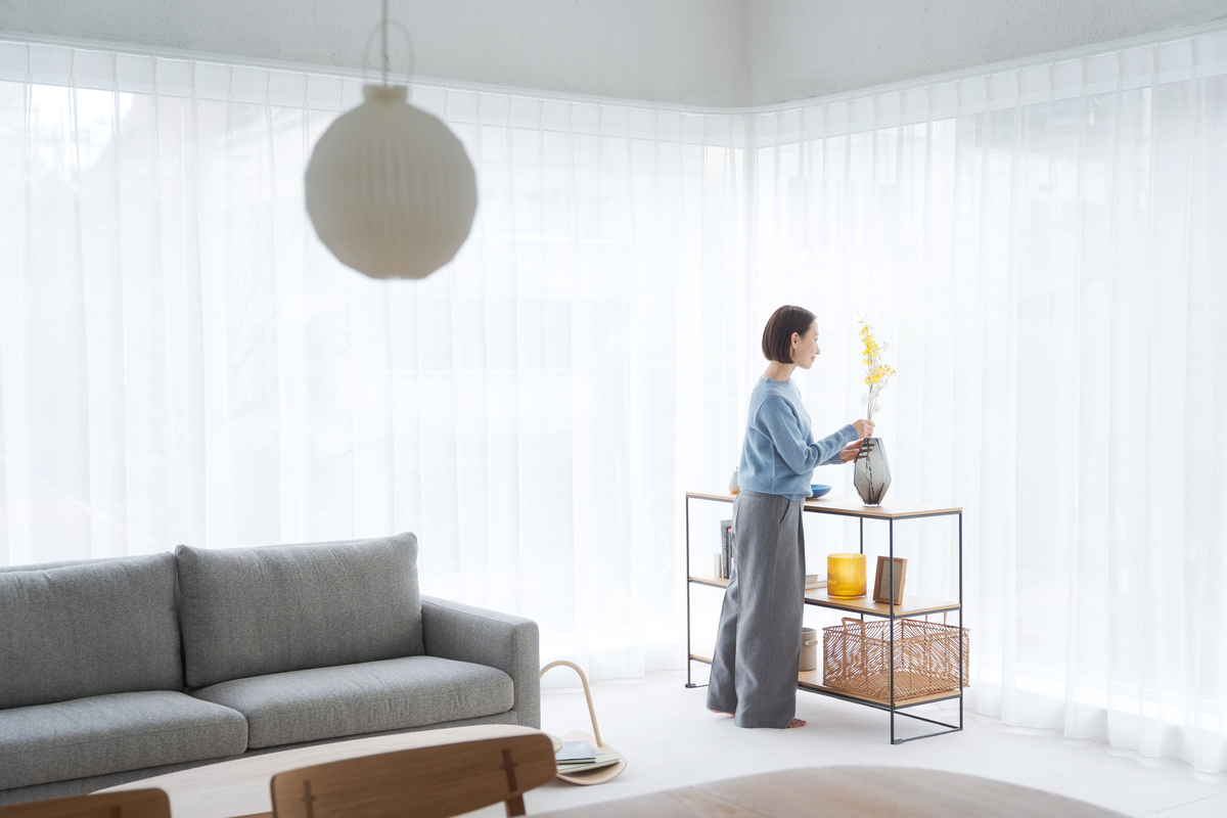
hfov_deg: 43.6
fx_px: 1534
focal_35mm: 45
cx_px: 614
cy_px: 409
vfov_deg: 29.9
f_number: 3.2
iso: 500
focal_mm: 45
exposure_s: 1/500
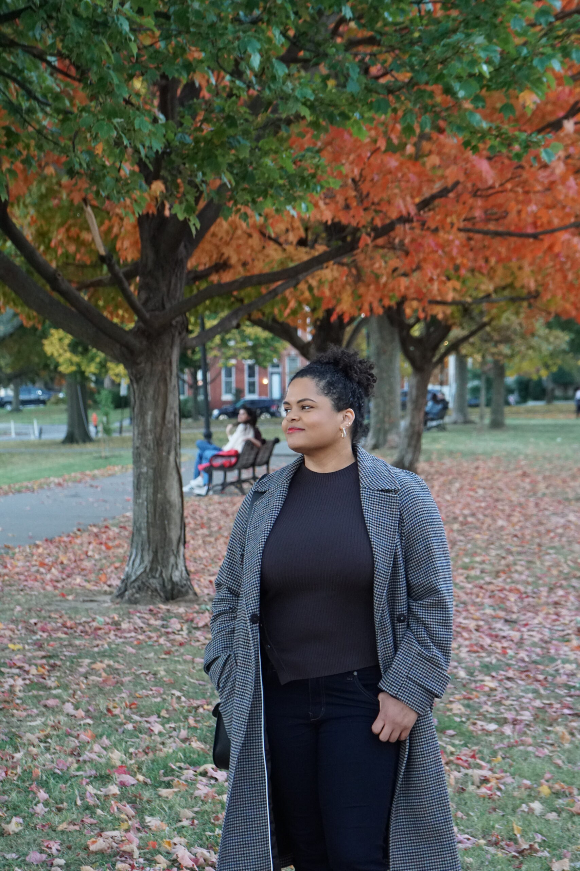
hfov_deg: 16.0
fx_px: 2066
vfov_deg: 23.8
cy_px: 436
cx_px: 290
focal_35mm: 86
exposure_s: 1/100
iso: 1600
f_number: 5
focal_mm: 57
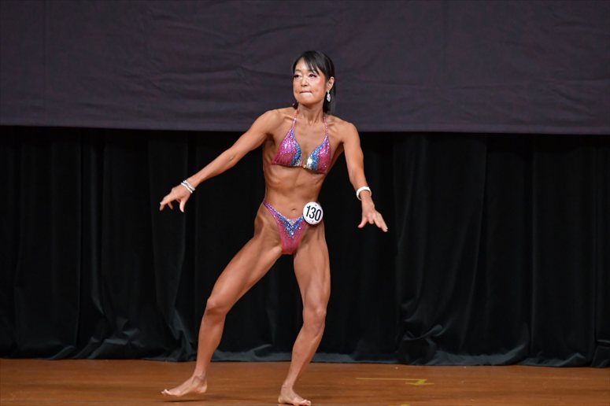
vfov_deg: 4.4
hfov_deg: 6.5
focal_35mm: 315
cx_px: 305
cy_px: 203
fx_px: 5335
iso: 4000
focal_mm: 210
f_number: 5.6
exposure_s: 1/400
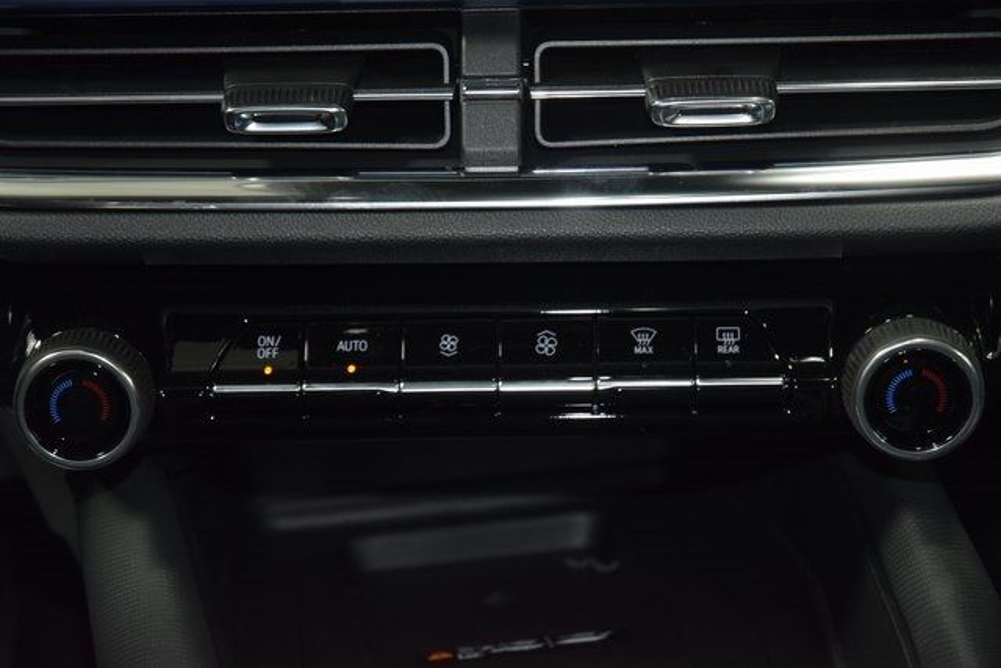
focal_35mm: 105
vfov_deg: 13.0
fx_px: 2920
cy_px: 334
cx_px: 500
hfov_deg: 19.5
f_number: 4.5
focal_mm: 70
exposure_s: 1/30
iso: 1400
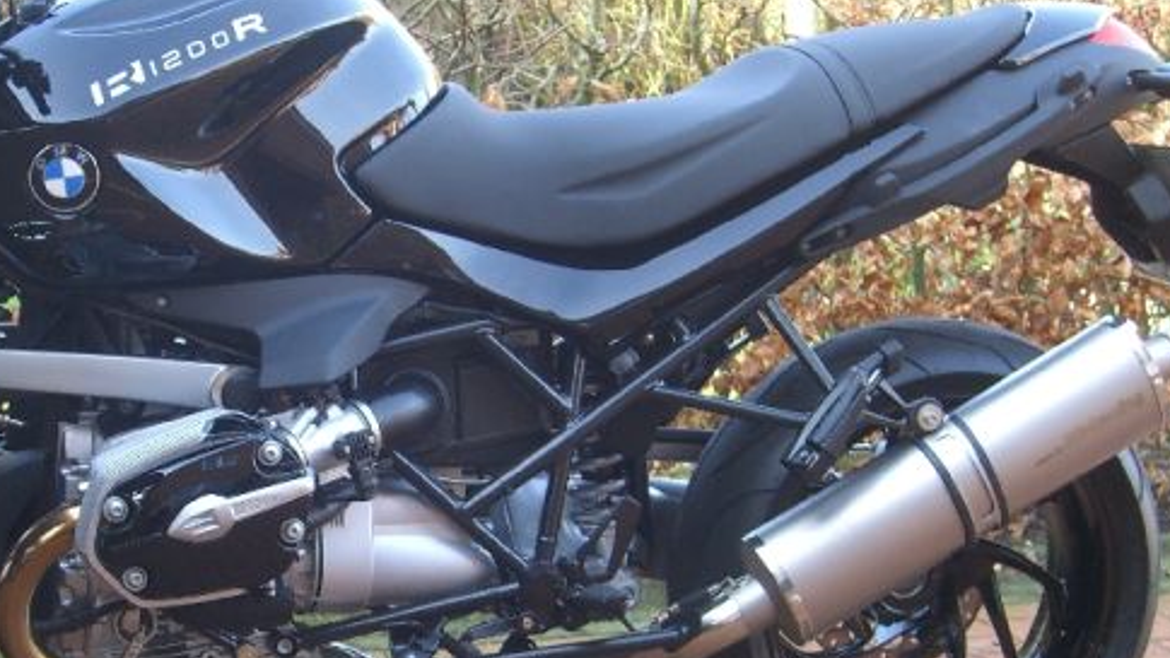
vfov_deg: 12.6
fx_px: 2979
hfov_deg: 22.1
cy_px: 472
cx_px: 372
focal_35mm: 96
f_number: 3.6
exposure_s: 1/60
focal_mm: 11.8
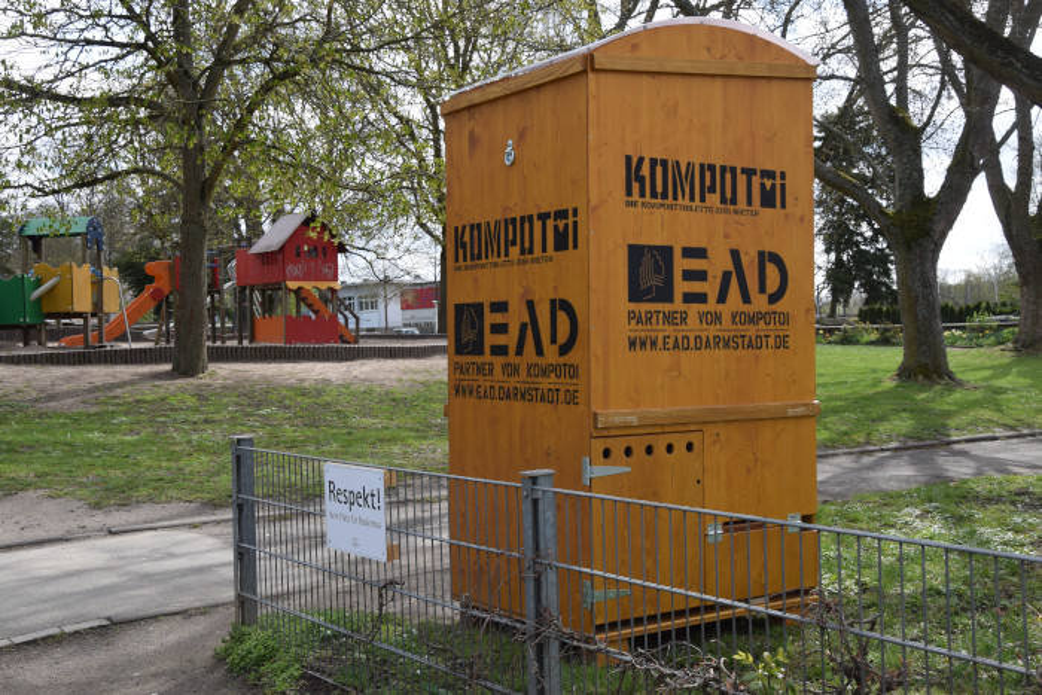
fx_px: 1216
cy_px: 348
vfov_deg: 31.9
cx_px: 521
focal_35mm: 42
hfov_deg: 46.4
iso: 200
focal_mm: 28
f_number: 8
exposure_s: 1/250
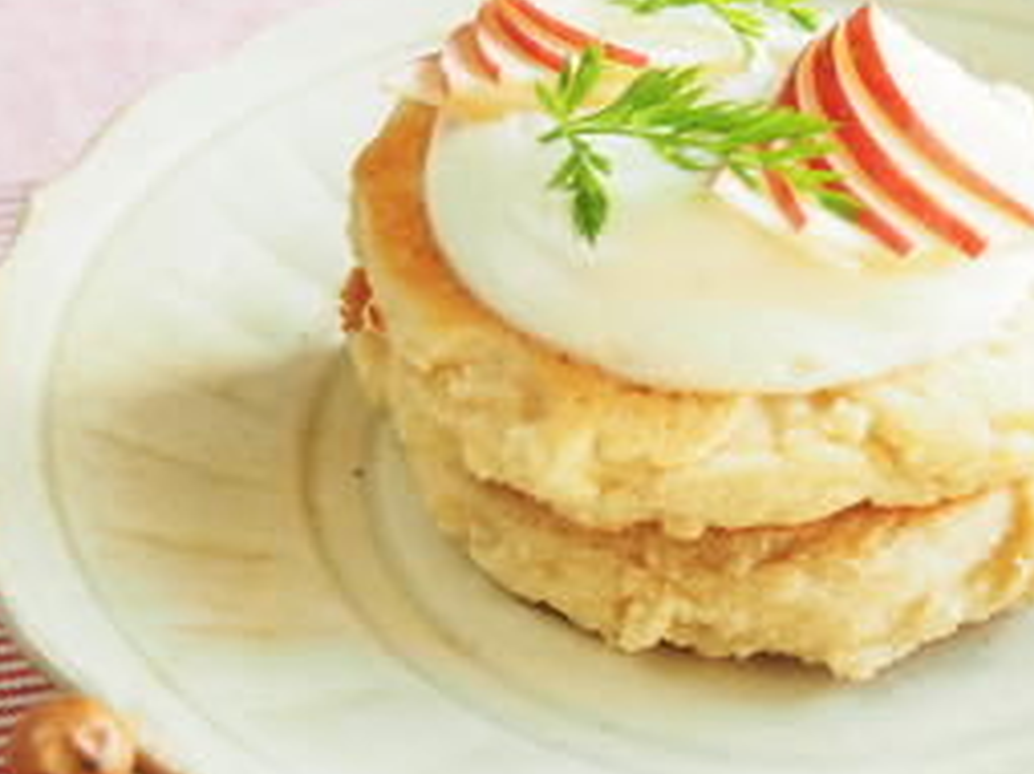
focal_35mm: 83
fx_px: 2478
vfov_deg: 17.8
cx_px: 560
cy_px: 383
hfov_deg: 23.6
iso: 250
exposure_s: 1/60
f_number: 4.5
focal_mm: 23
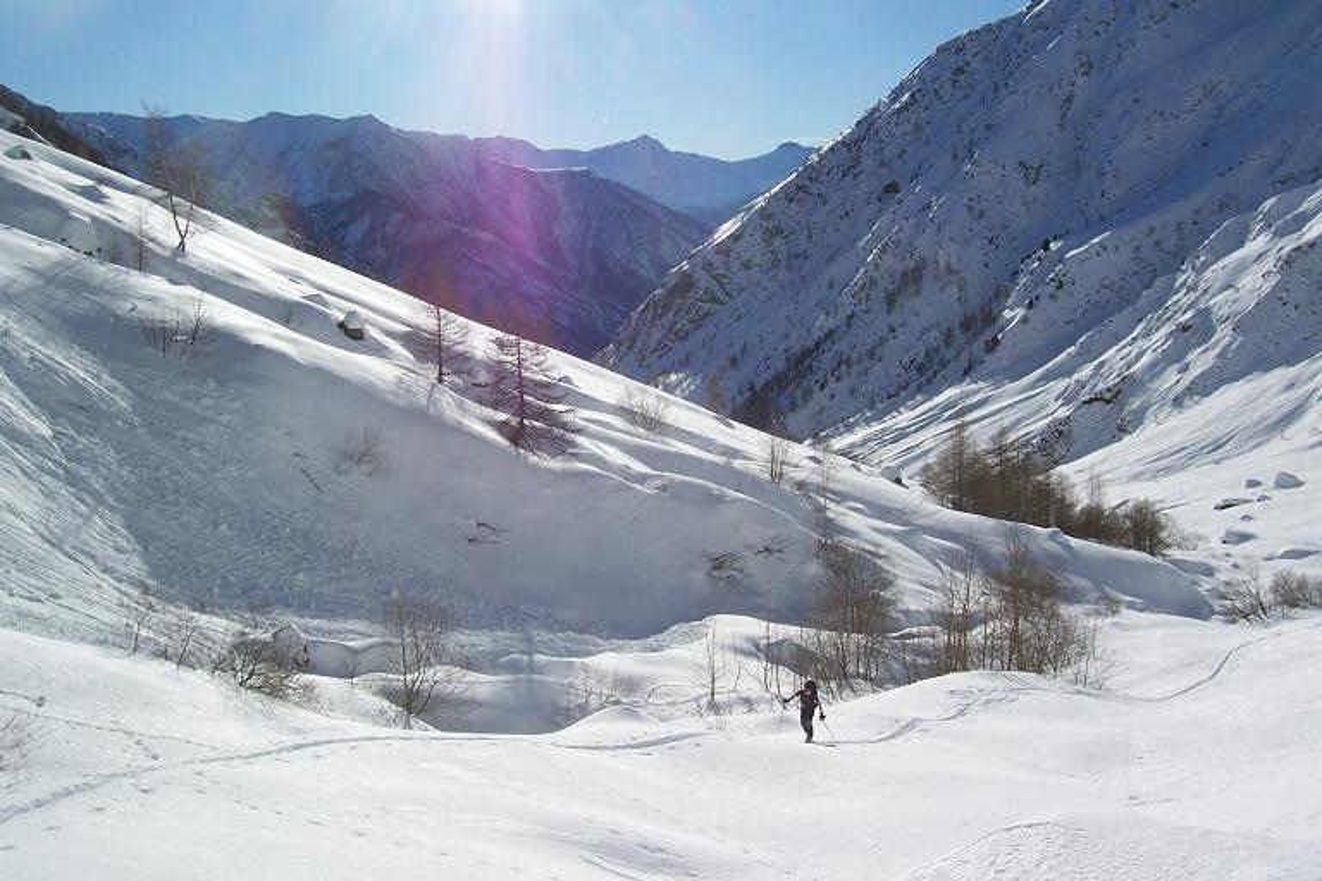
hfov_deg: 55.8
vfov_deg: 38.9
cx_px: 661
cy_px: 440
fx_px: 1248
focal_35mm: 34
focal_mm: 5.6
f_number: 5.6
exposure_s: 1/1500
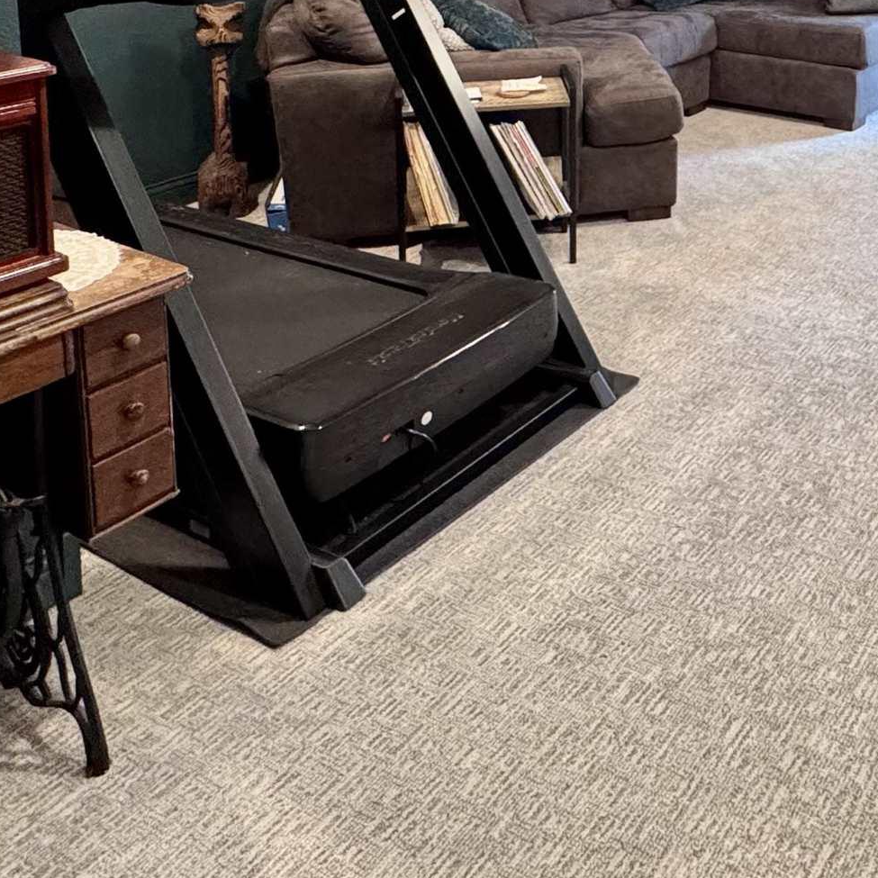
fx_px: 1119
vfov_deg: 37.3
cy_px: -41
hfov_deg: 38.8
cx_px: 841
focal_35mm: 39
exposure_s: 1/60
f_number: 2.2
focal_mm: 2.22
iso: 640
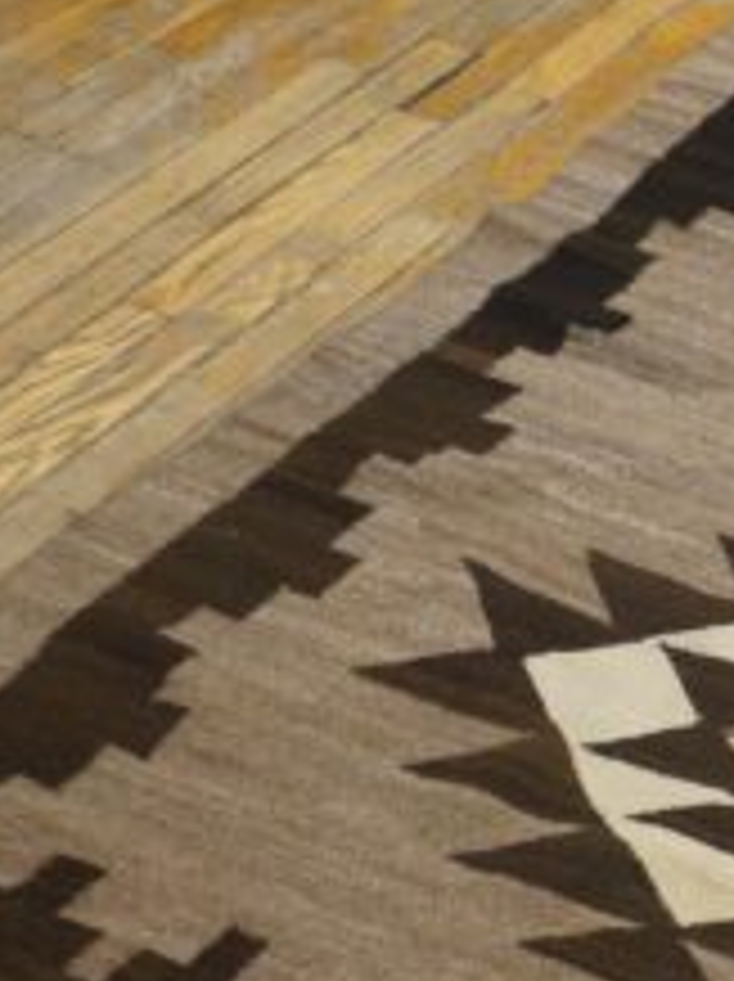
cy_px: 668
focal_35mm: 83
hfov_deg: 15.8
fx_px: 2360
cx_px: 1193
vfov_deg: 23.4
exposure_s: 1/160
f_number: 4
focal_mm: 21
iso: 2000
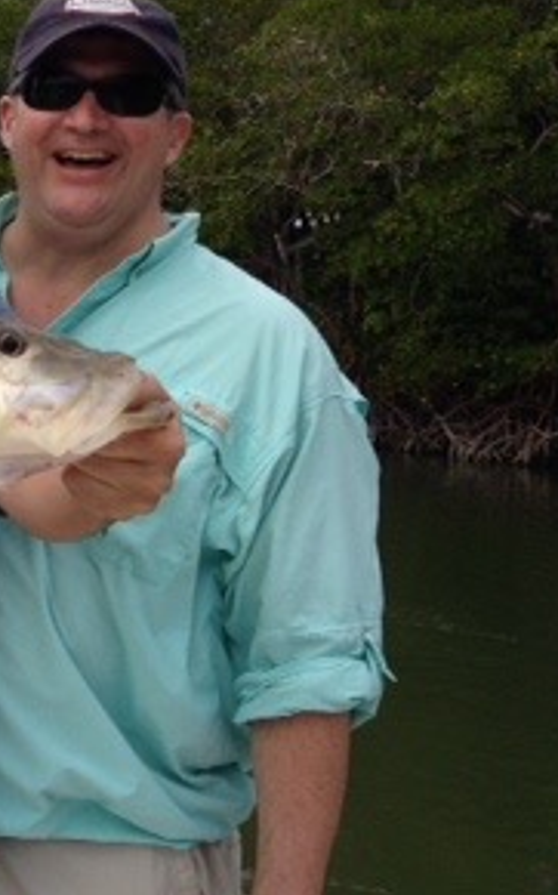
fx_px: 1997
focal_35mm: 82
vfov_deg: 24.9
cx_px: -364
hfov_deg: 14.5
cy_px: 207
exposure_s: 1/1094
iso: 50
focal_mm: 4.28
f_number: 2.4
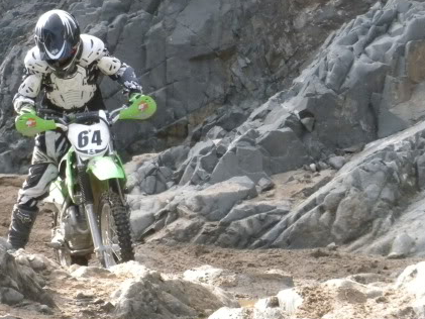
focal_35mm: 226
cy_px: 169
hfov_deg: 8.7
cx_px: 109
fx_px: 2776
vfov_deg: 6.6
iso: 400
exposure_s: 1/549
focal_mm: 21
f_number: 5.1
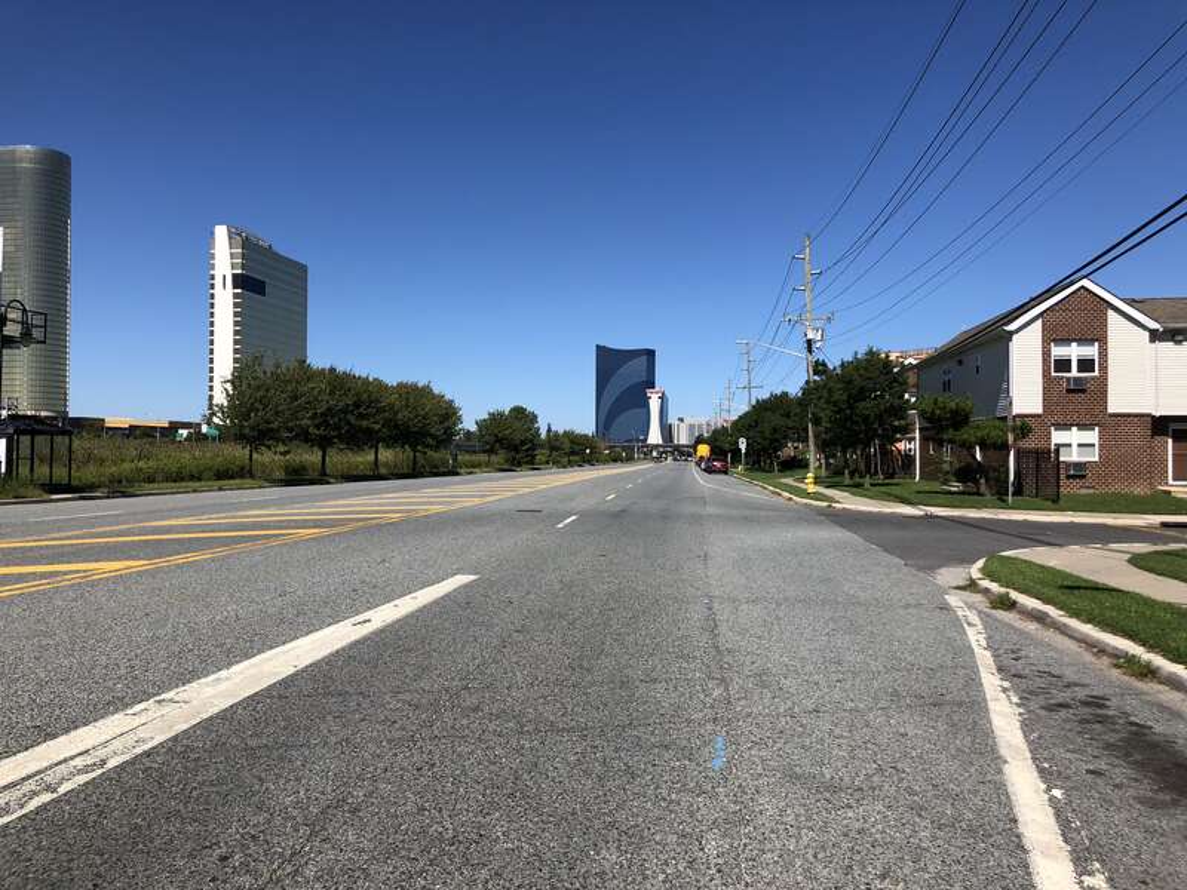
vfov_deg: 49.7
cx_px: 594
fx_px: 960
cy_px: 445
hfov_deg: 63.4
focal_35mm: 28
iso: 20
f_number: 1.8
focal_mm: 4
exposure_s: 1/2703
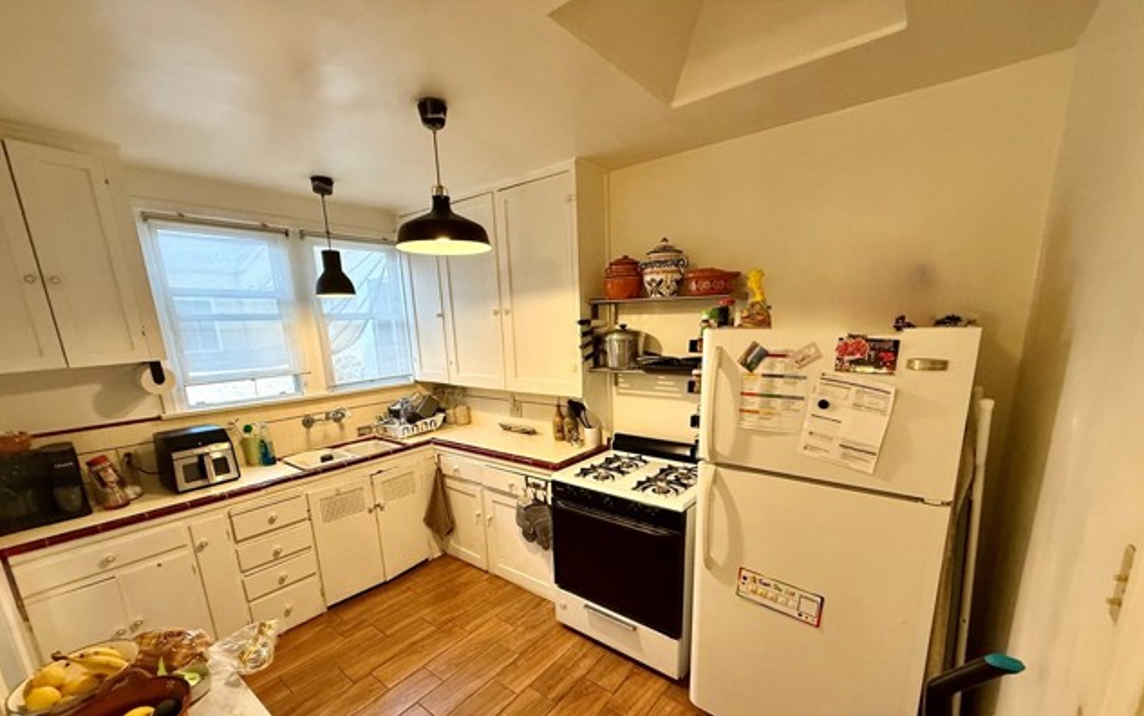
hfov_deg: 101.4
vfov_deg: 74.1
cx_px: 569
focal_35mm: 15
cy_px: 425
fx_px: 468
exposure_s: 1/60
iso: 320
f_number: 2.2
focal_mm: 2.22
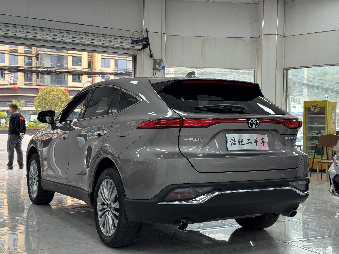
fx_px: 470
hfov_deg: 39.7
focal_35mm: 48
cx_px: 170
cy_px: 127
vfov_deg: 30.3
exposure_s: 1/100
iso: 80
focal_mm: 6.76
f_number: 1.78
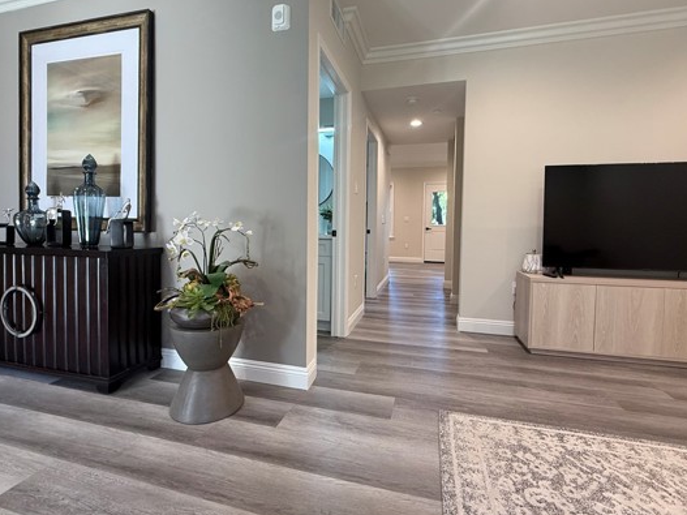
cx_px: 340
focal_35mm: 17
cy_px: 237
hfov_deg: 91.0
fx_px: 337
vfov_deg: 74.6
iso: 400
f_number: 2.2
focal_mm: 2.22
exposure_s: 1/120
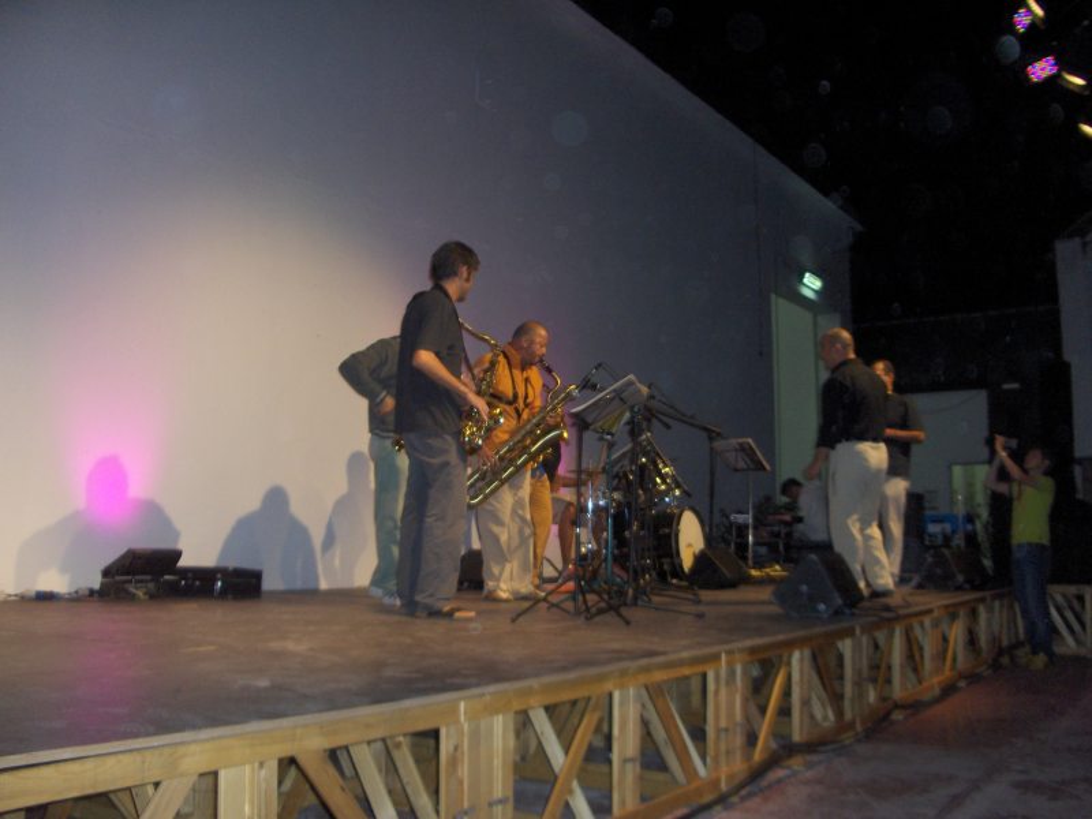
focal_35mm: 35
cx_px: 546
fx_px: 1104
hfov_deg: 52.6
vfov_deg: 40.7
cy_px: 410
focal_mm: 5.8
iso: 100
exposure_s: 1/60
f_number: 2.6
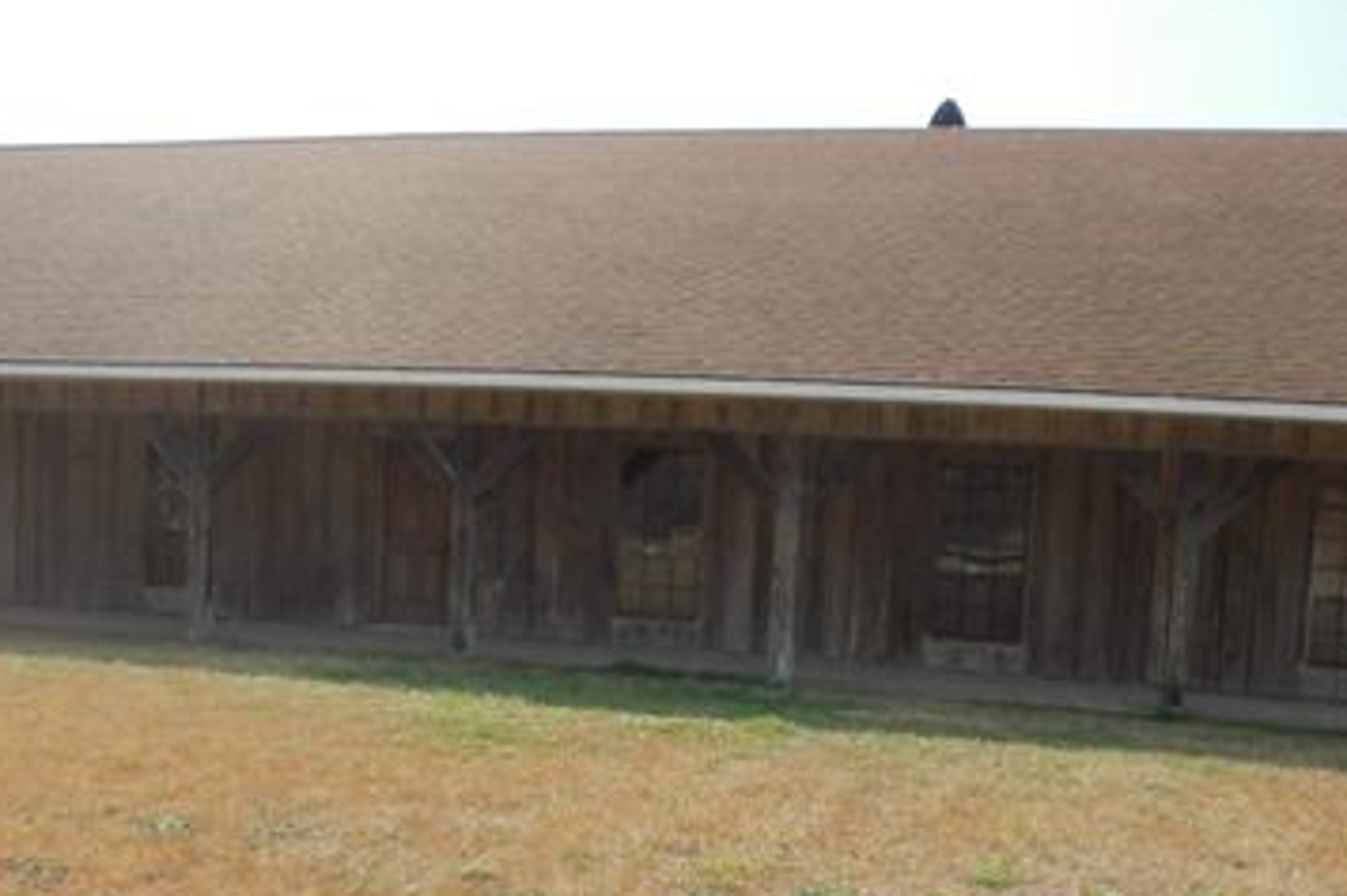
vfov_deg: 34.2
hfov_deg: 50.7
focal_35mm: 38
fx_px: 1421
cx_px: 711
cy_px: 690
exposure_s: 1/640
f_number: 3.5
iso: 100
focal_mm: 4.6
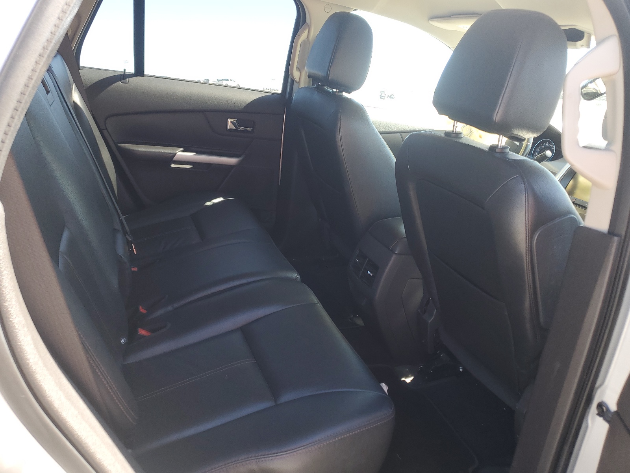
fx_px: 473
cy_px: 236
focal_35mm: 26
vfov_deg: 53.1
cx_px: 315
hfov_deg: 67.3
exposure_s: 1/128
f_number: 1.5
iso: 50
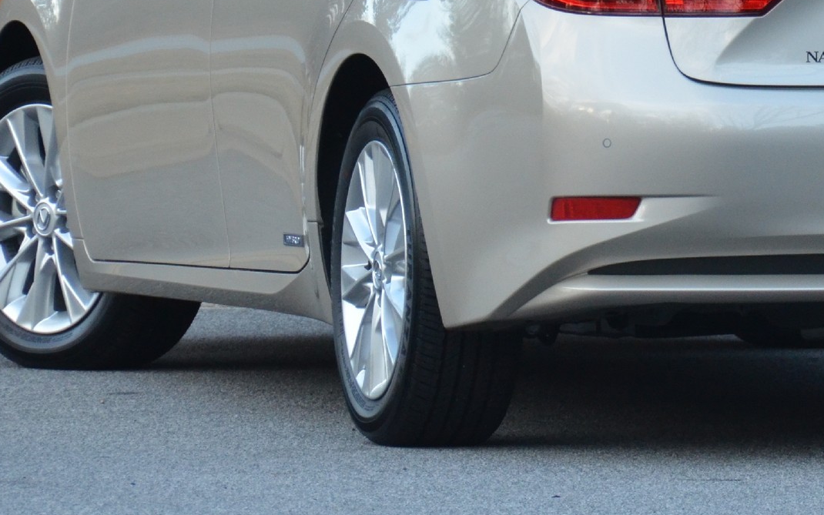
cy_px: -15
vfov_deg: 2.7
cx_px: 710
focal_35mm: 481
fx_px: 10807
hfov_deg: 4.4
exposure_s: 1/500
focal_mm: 135
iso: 1400
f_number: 5.6
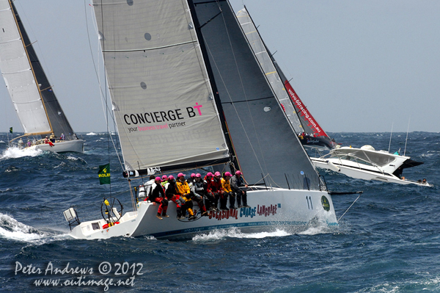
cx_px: 220
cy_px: 146
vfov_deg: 4.6
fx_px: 3664
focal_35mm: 300
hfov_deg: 6.9
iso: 400
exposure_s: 1/1000
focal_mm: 200
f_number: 7.1
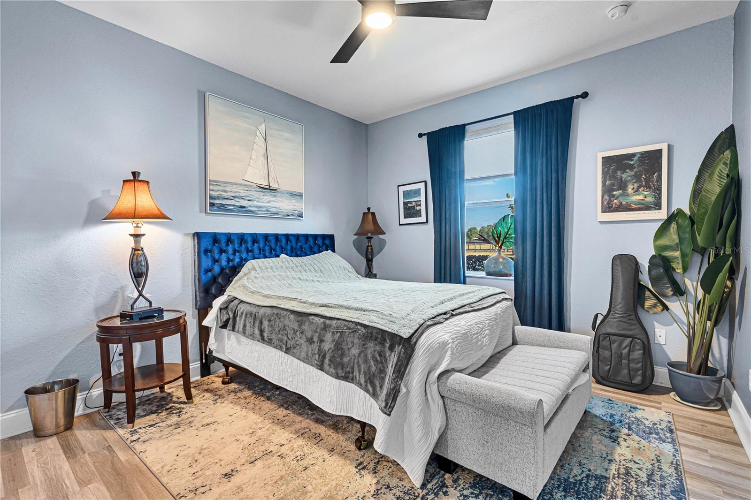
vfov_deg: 73.7
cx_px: 376
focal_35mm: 16
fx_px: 334
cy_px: 250
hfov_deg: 96.7
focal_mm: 16
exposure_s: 2.5
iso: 400
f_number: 8
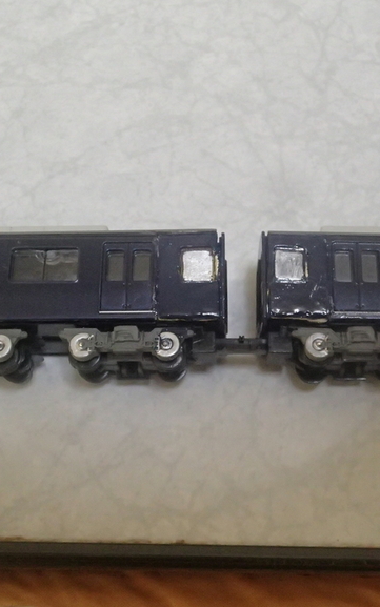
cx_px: 233
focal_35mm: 47
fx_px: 778
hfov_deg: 27.4
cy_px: 297
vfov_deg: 42.6
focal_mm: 5.8
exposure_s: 1/60
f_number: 3.8
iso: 800
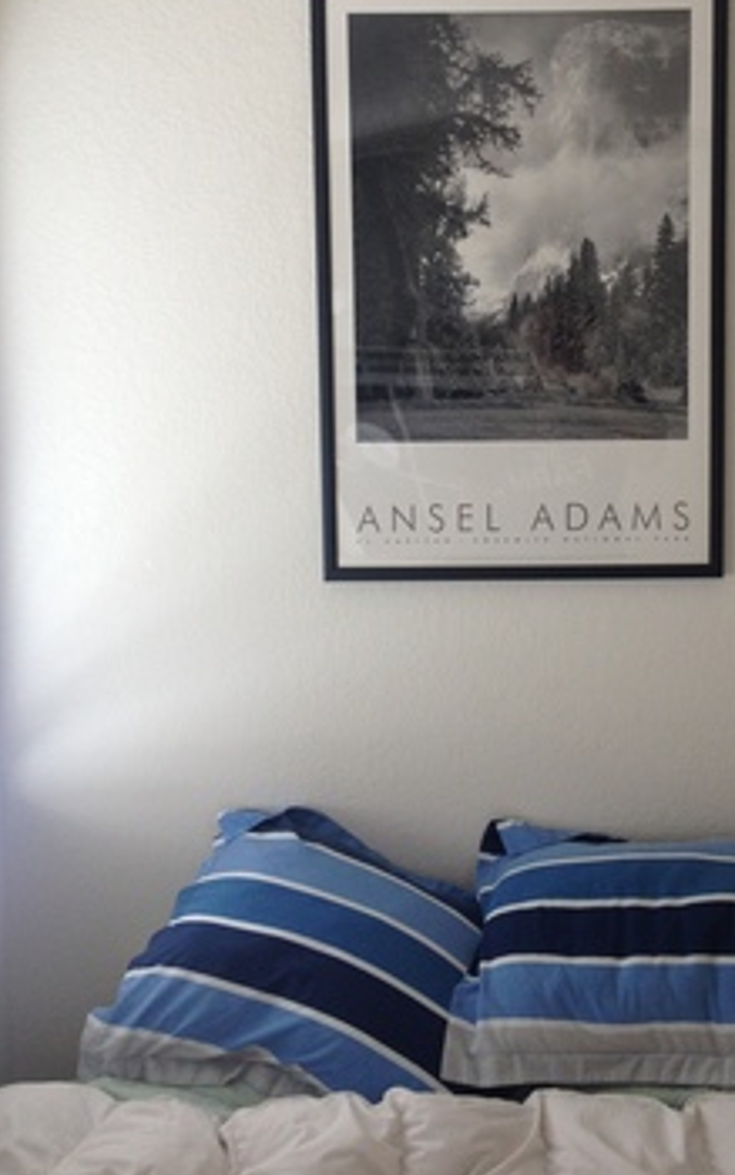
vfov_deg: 41.6
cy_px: 462
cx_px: 544
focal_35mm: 48
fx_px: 1537
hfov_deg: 26.6
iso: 80
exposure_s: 1/120
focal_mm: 4.28
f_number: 2.4
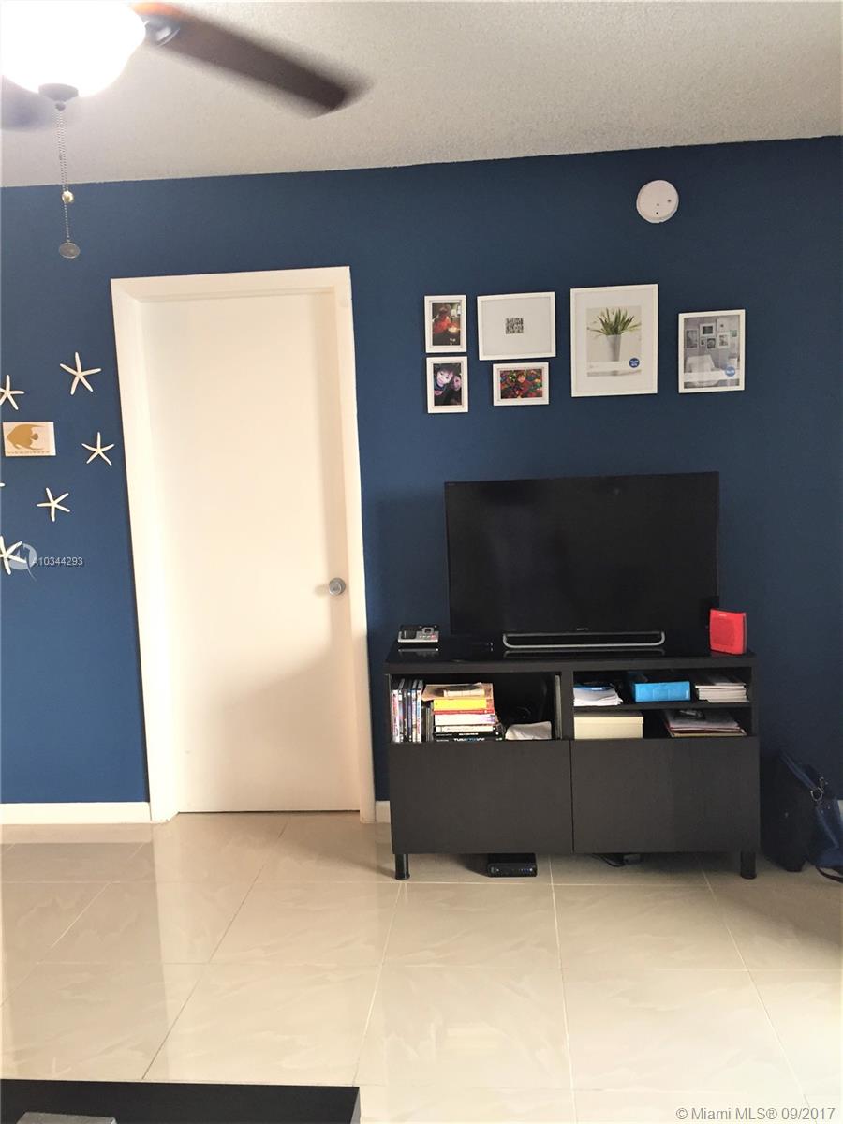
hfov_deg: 48.2
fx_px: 942
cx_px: 422
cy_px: 562
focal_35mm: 29
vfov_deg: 61.7
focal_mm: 4.15
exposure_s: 1/30
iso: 100
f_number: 2.2
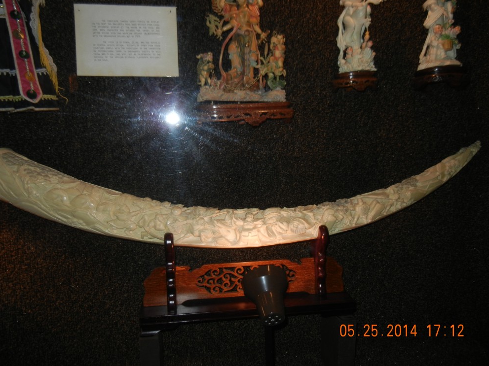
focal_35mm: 31
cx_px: 242
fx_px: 438
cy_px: 181
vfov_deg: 45.4
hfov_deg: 58.4
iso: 200
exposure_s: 1/30
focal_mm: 5.4
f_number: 3.5
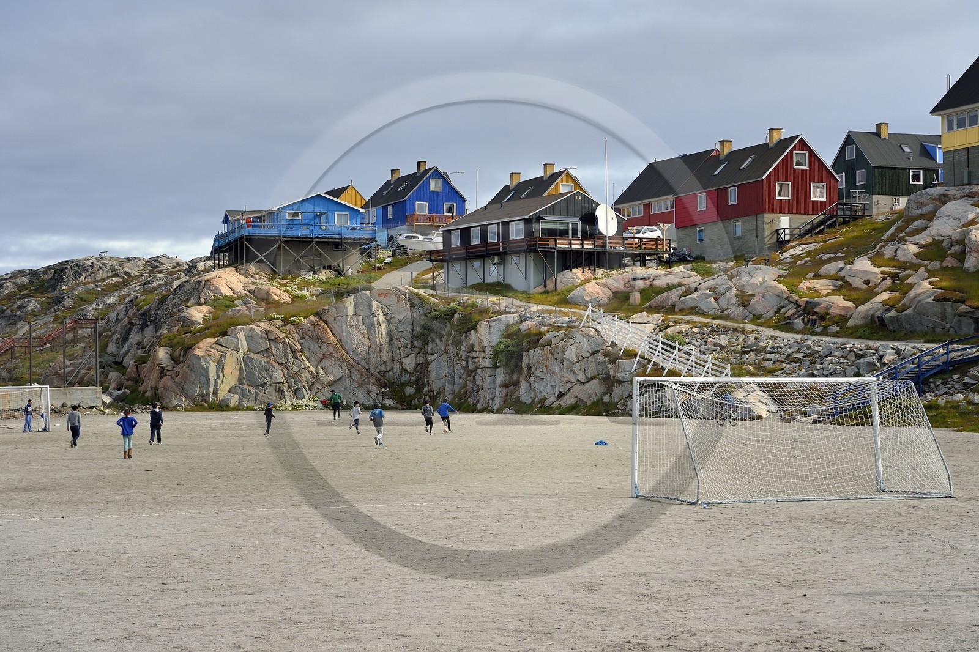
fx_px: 1903
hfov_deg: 28.8
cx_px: 490
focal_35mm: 70
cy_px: 326
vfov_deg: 19.4
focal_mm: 70
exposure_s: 1/500
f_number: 10
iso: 400
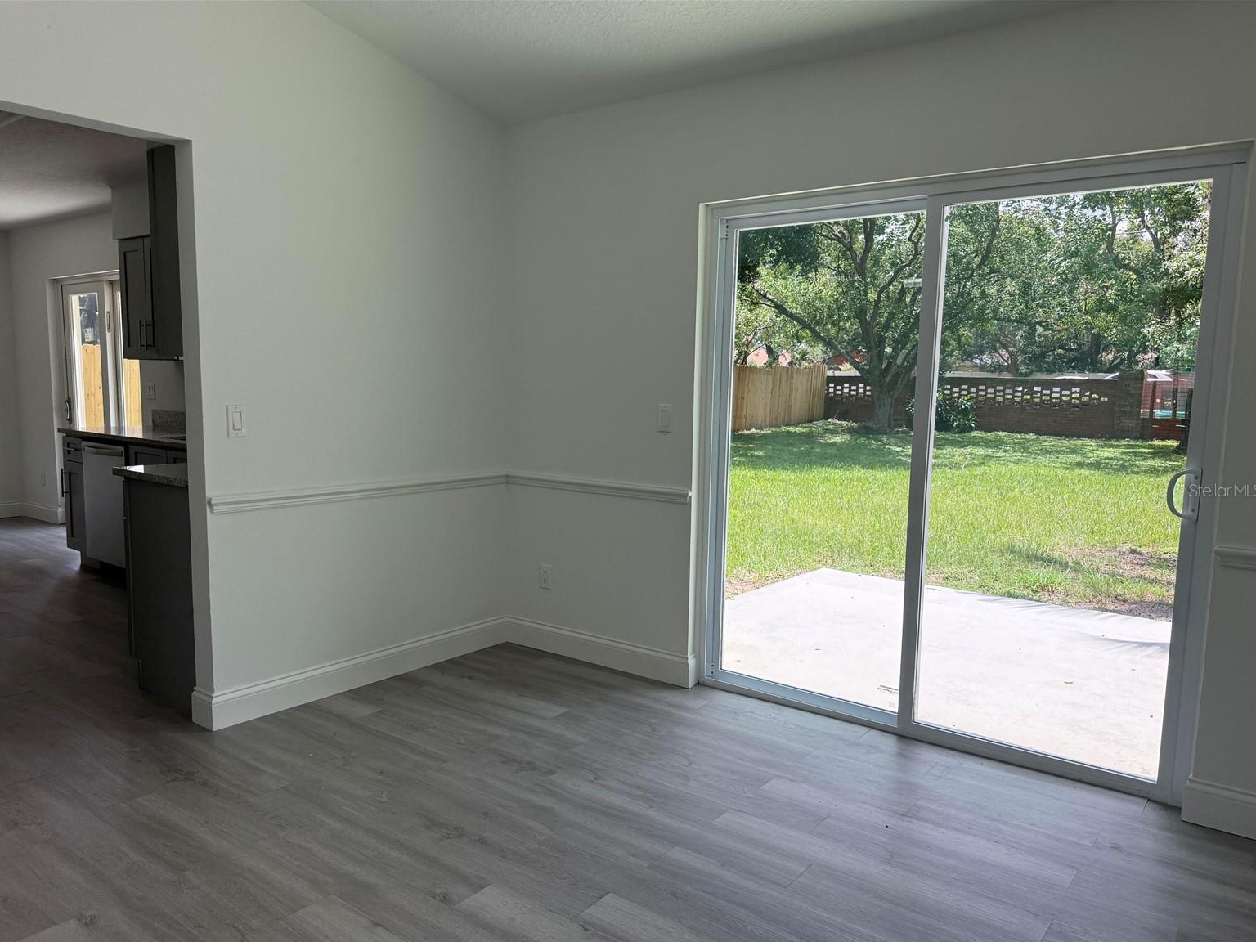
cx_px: 612
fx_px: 907
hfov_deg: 69.4
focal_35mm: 25
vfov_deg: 54.9
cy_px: 490
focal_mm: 6.76
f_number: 1.78
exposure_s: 1/920
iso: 100
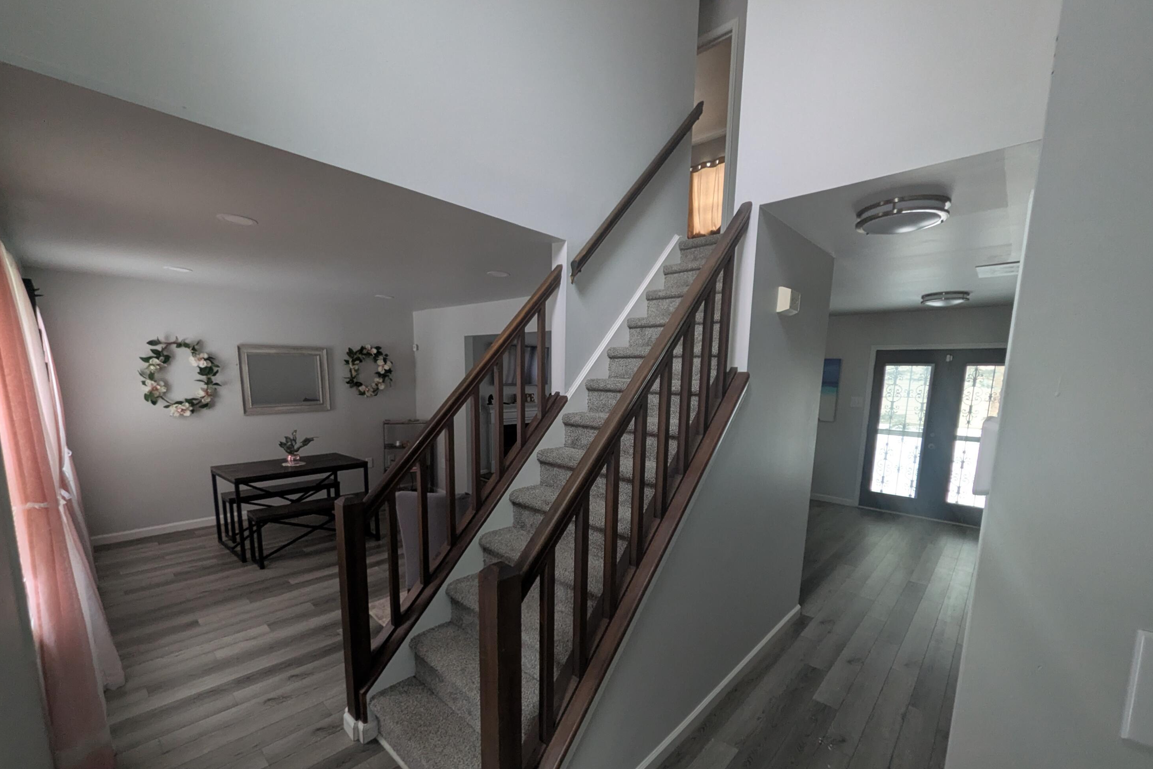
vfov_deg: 76.8
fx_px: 480
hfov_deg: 100.4
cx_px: 565
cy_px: 444
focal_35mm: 15
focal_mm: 1.83
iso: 264
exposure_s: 1/24
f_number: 2.2
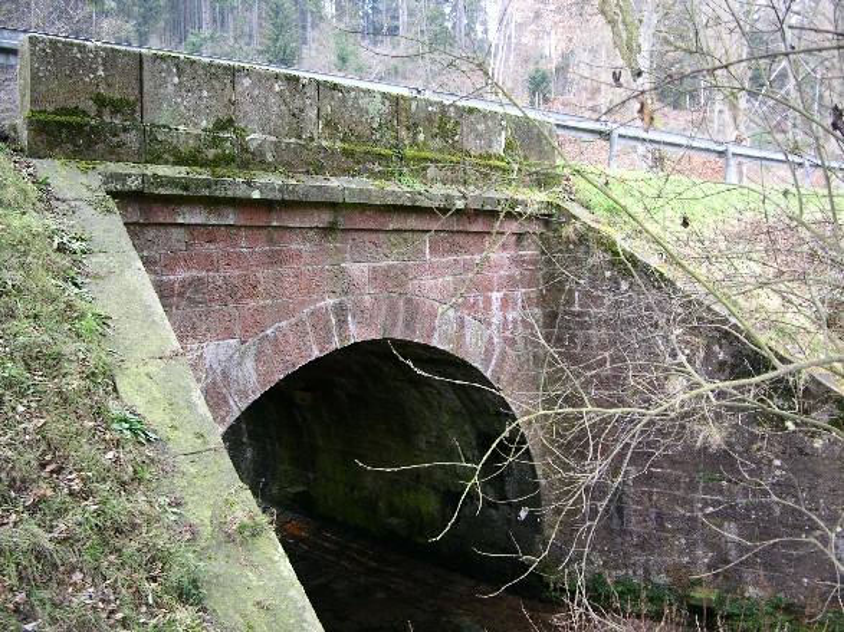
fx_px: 853
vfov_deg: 40.7
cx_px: 422
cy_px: 316
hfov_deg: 52.6
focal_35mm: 35
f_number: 2.8
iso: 112
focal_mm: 8.9
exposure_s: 1/4.5
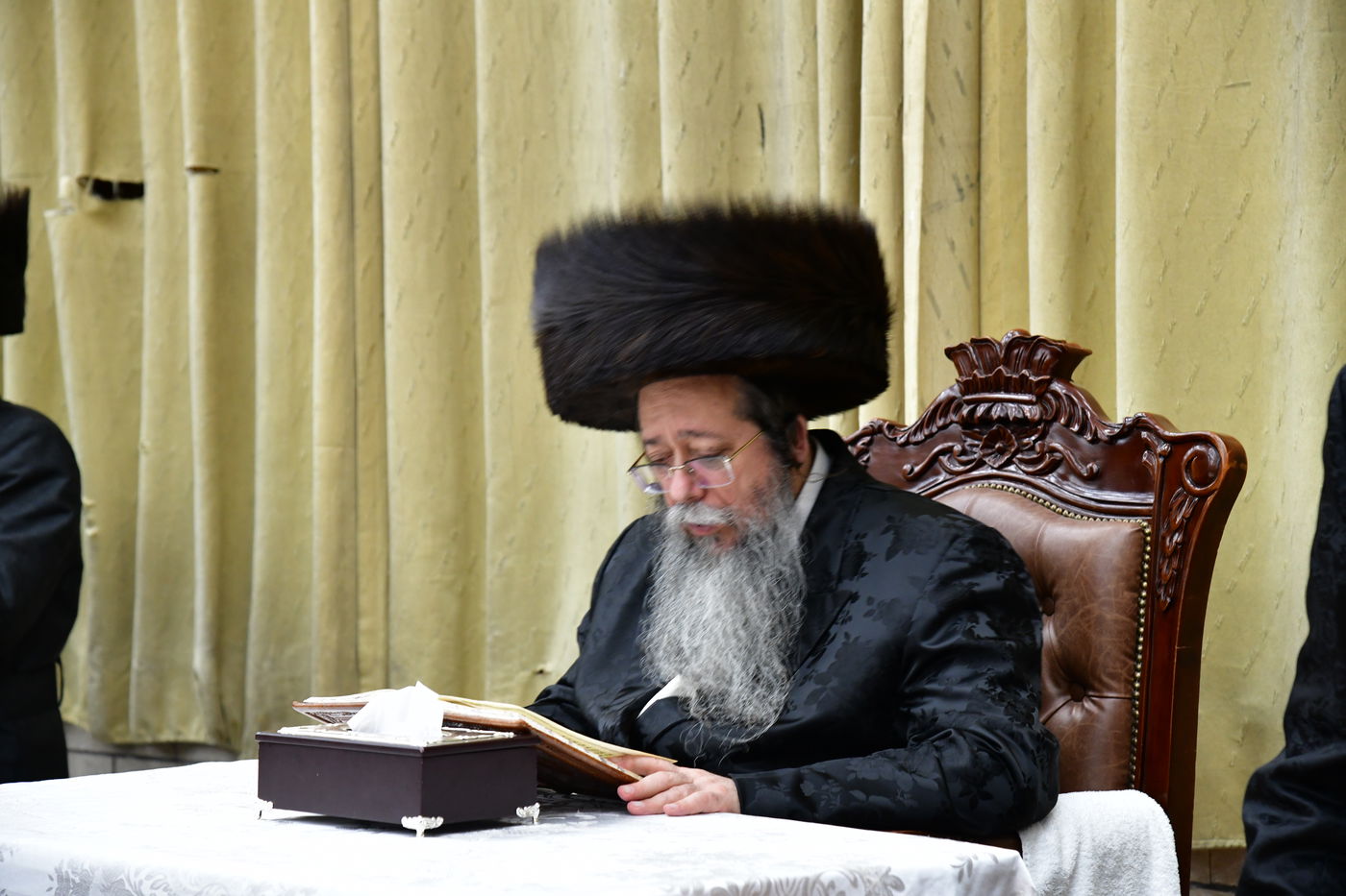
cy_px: 448
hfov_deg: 22.1
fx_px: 3439
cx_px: 673
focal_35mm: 92
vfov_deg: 14.9
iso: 2500
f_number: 5.6
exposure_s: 1/100
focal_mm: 92
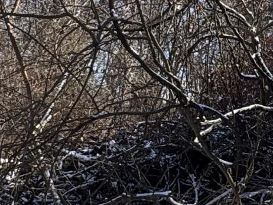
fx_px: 717
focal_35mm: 91
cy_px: 137
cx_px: 336
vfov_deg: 16.2
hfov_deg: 20.1
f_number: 2.2
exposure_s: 1/501
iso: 40
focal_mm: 2.22
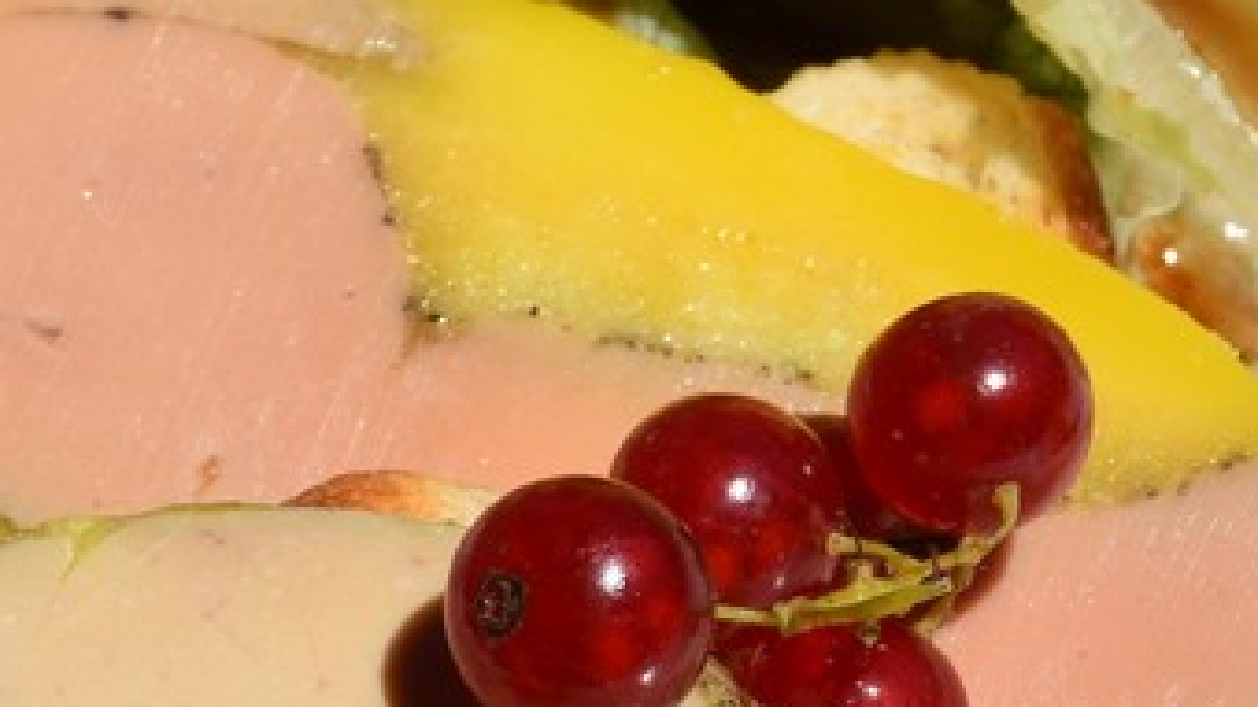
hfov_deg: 4.2
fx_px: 17351
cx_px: 459
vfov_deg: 2.3
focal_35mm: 520
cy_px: 977
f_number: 13
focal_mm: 75
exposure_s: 1/500
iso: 200
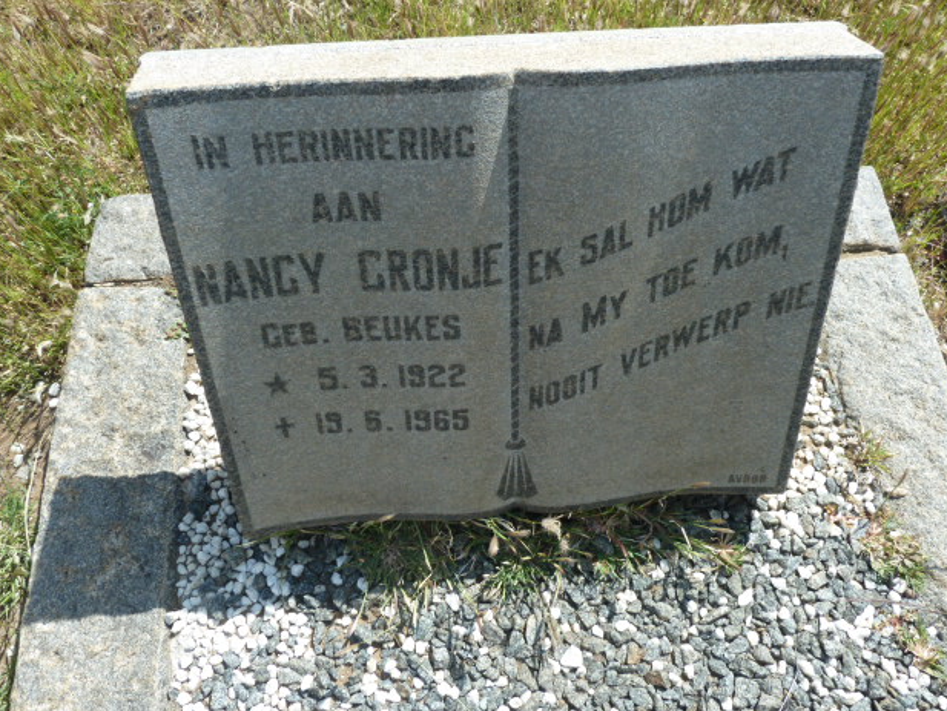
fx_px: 766
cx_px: 473
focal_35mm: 28
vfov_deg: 49.8
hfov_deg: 63.4
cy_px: 344
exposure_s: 1/320
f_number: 4
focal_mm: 4.4
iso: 80
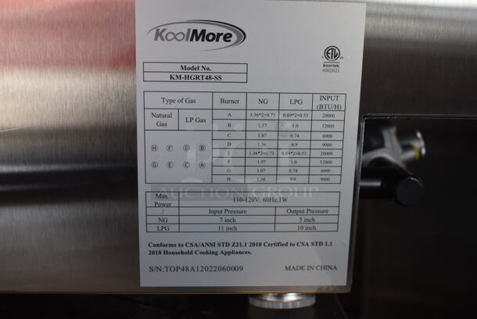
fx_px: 557
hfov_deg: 46.4
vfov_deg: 32.0
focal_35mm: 42
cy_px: 160
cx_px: 238
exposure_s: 1/250
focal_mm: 28
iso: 720
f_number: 4.2
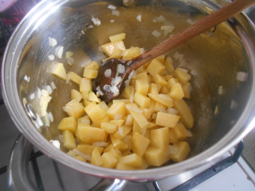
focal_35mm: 26
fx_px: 192
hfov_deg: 67.3
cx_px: 128
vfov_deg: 53.1
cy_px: 96
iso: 800
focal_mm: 4.6
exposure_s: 1/20
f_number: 3.2
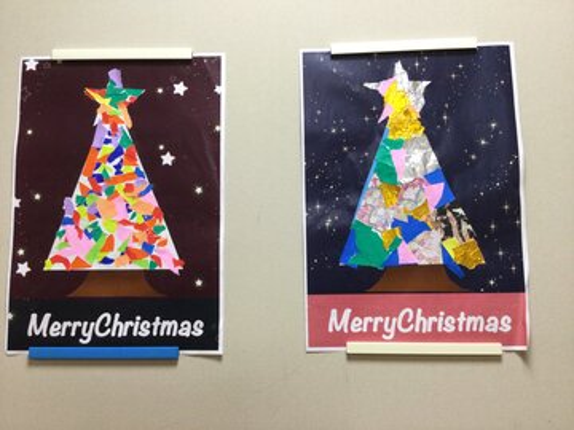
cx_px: 287
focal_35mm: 31
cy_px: 215
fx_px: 514
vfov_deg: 45.4
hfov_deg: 58.4
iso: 64
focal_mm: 3.3
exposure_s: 1/30
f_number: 2.4
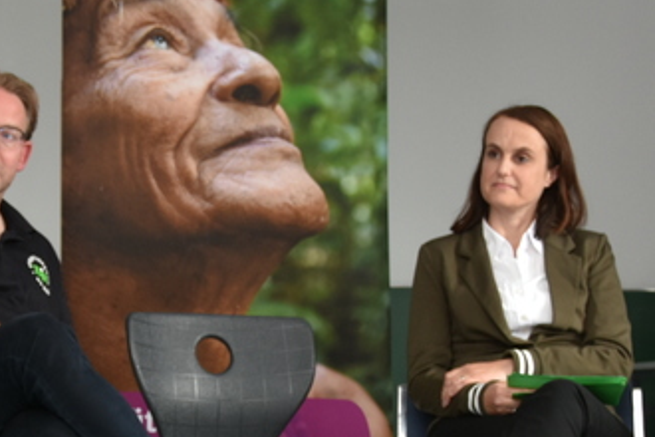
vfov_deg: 12.0
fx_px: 2056
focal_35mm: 113
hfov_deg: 18.0
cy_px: 416
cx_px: 159
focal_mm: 26
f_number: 4
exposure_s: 1/60
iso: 320
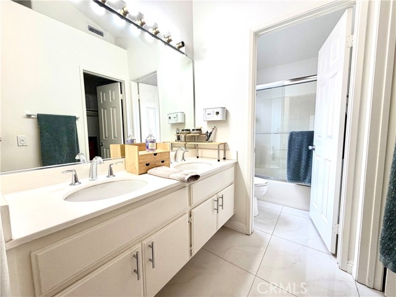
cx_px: 198
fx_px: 160
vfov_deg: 85.7
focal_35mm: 14
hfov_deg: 102.1
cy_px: 148
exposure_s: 1/120
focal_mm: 2.22
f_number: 2.2
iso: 125
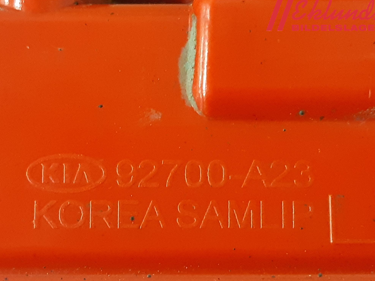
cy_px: 145
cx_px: 188
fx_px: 292
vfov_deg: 51.3
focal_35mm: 27
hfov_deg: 65.3
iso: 250
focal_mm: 3.93
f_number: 1.7
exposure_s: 1/25
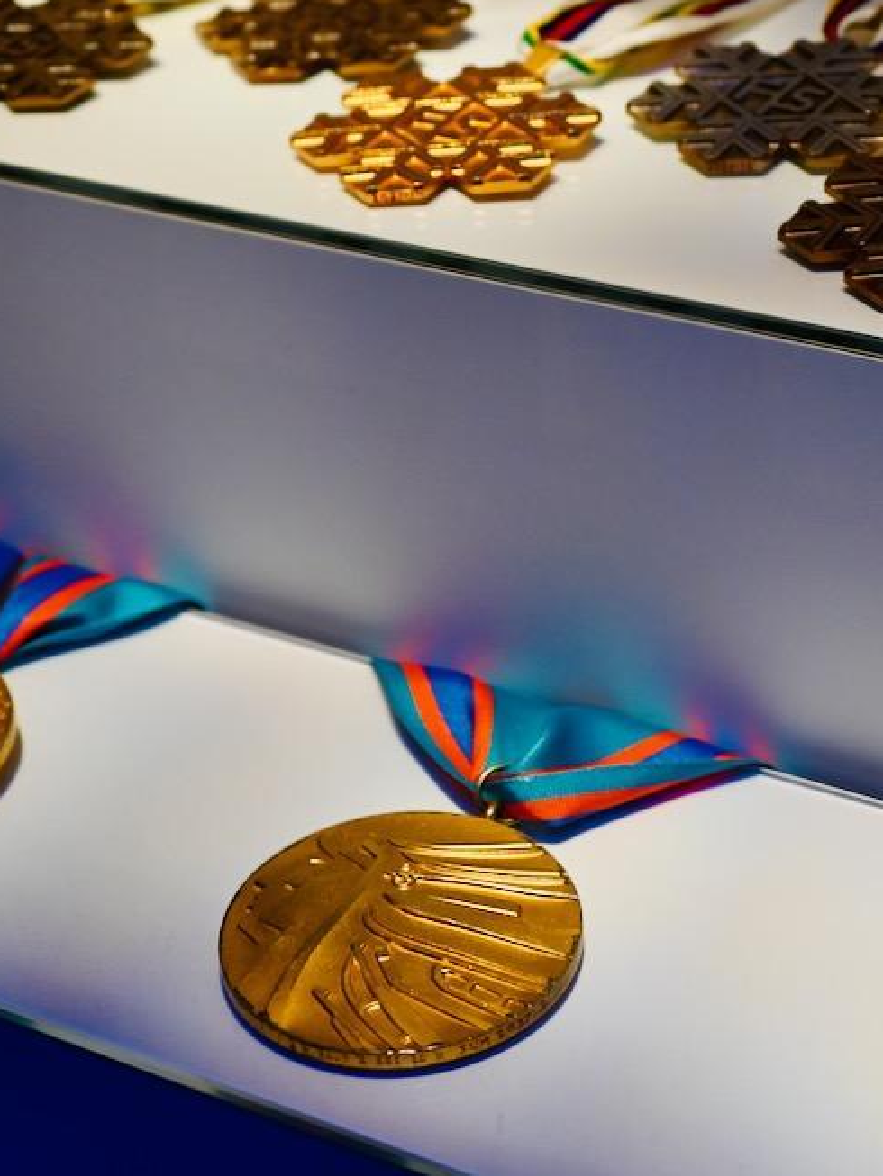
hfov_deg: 21.6
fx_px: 2312
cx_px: 519
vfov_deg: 28.5
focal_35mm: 68
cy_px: 627
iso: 400
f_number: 3.5
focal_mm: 28
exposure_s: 1/250
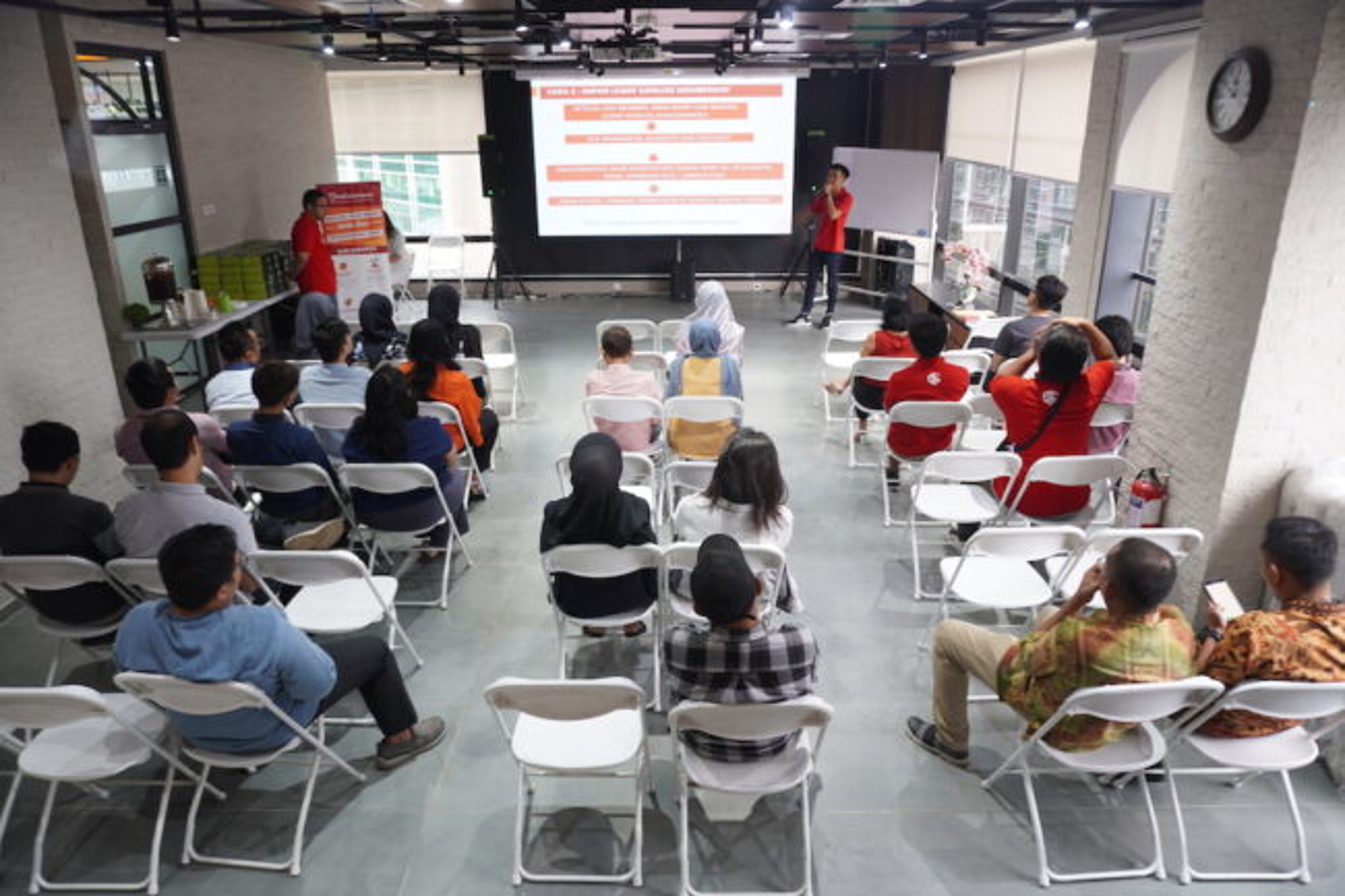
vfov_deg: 53.1
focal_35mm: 24
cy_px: 448
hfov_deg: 73.8
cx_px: 672
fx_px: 896
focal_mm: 16
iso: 200
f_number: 3.5
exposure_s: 1/10
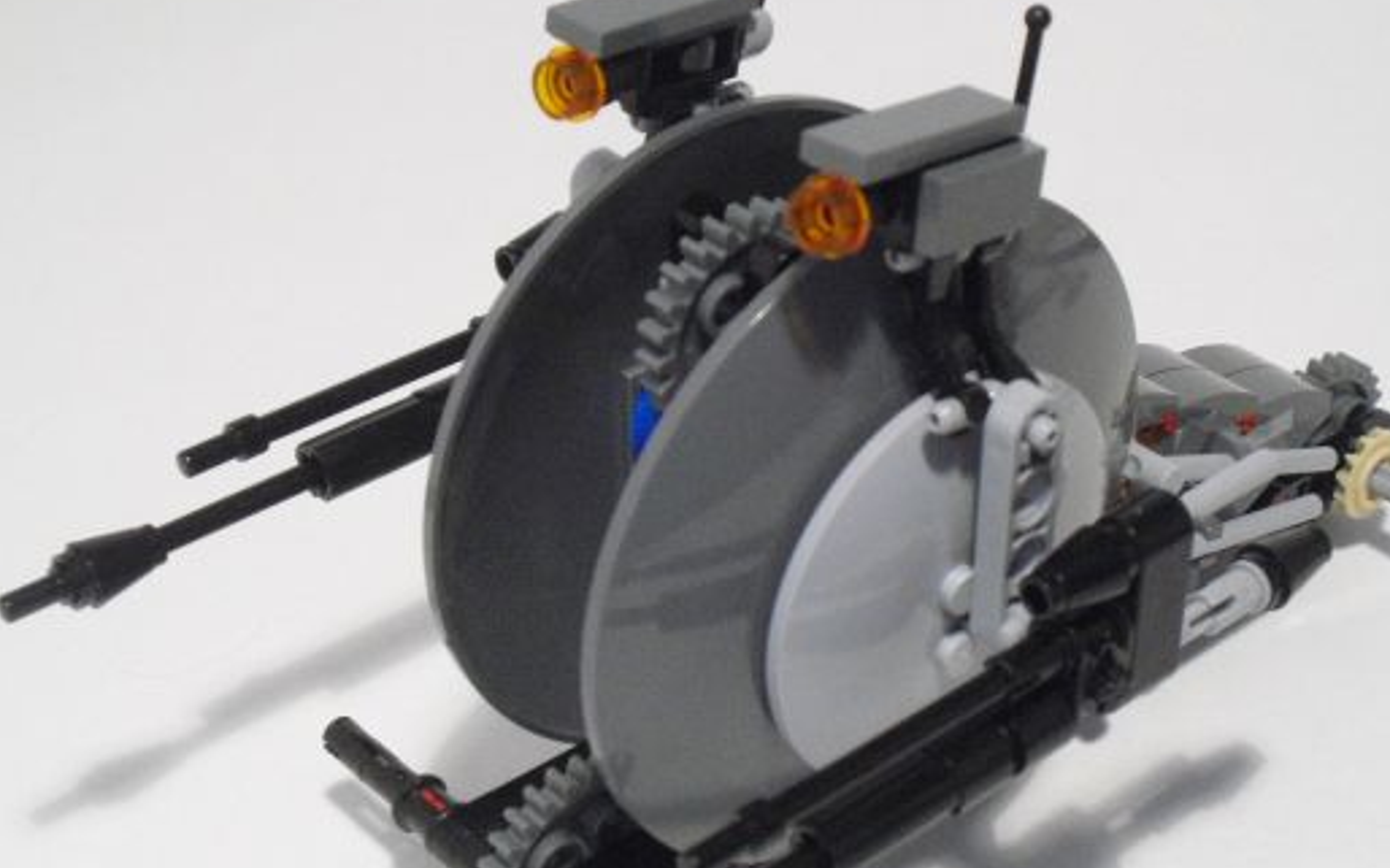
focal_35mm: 70
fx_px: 2651
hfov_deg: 29.4
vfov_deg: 18.6
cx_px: 727
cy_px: 522
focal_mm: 9.4
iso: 800
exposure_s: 1/60
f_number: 3.8
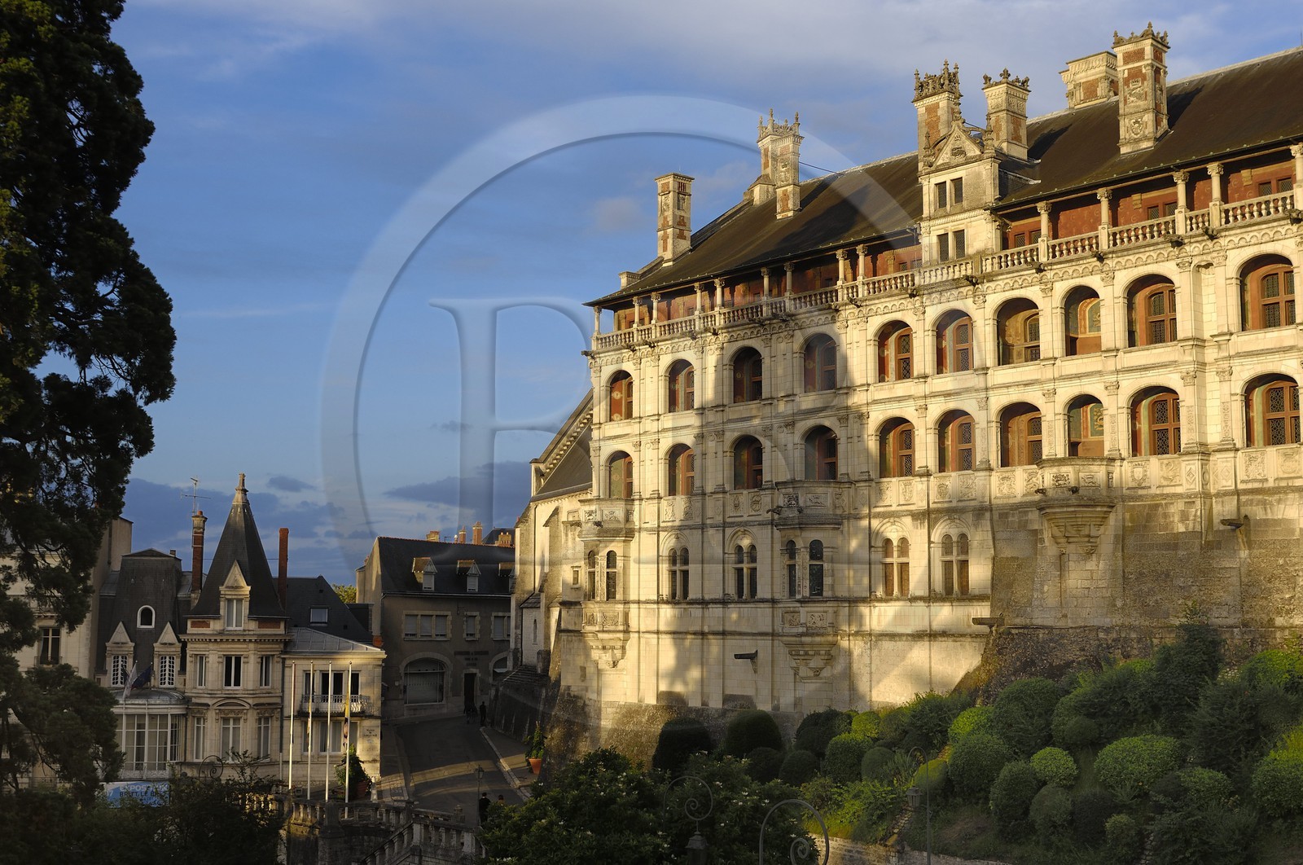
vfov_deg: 31.8
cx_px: 652
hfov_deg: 46.5
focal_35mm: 42
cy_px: 432
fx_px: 1518
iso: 100
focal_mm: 28
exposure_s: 1/160
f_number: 5.3
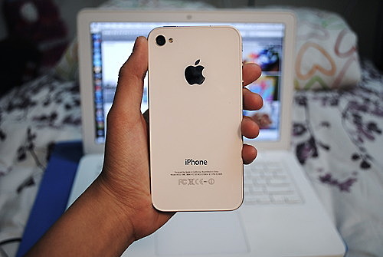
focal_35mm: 39
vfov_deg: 34.3
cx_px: 192
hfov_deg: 49.5
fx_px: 416
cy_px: 128
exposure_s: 1/30
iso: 280
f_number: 4.2
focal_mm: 26
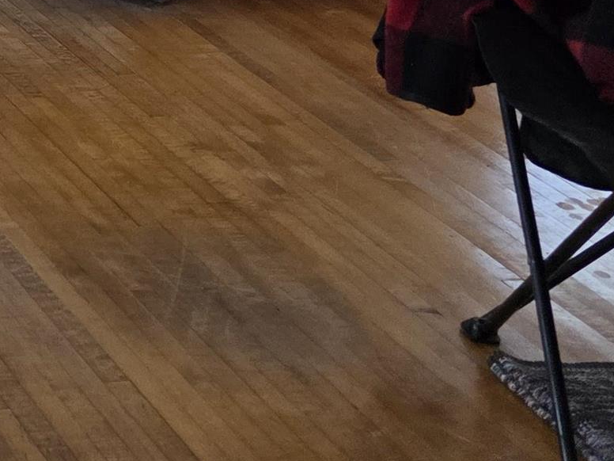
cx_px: -532
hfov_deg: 17.1
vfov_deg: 14.0
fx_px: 1614
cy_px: -430
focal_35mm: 91
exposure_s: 1/120
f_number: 1.7
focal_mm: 6.3
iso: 125
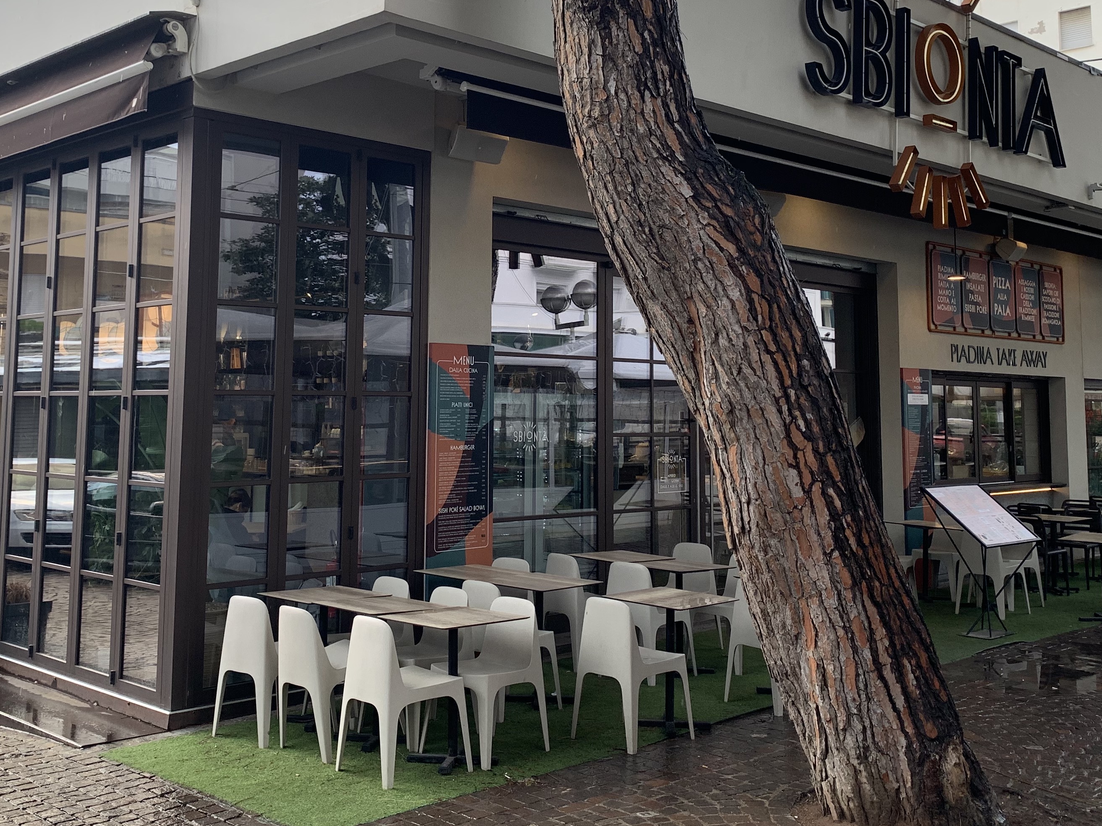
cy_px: 281
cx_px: 518
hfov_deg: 46.8
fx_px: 1273
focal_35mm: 40
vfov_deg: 35.6
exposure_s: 1/400
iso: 25
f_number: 1.8
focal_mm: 4.25
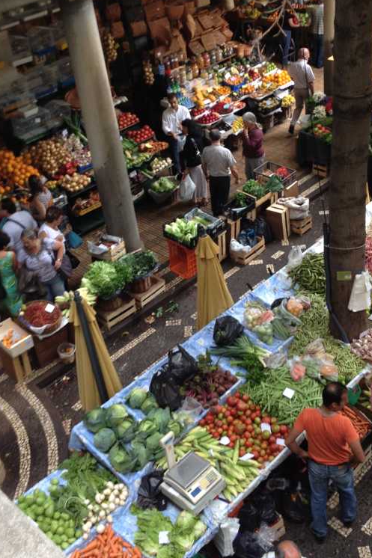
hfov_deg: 27.0
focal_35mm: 50
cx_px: 195
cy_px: 241
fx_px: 775
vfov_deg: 39.5
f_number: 2.4
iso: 80
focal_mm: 4.28
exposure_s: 1/40
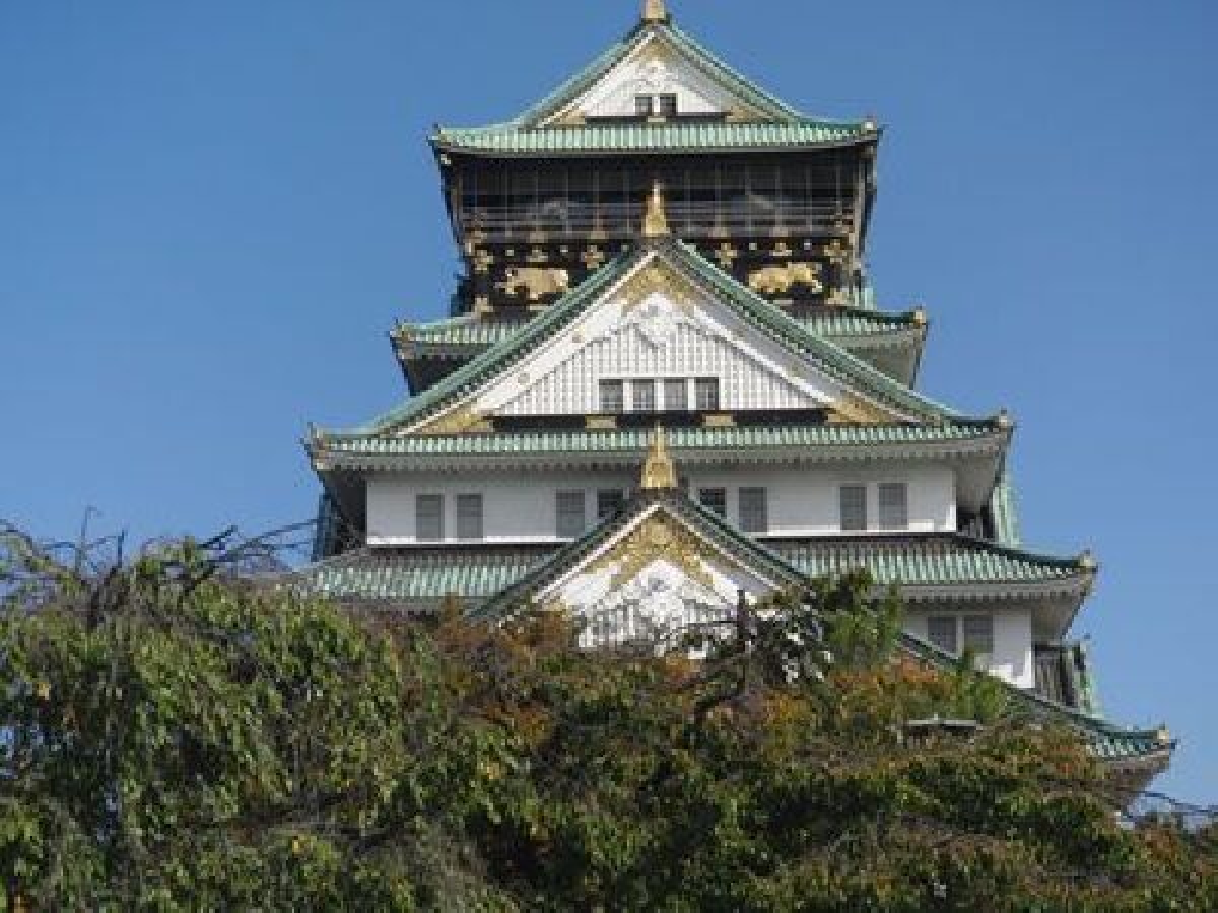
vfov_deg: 14.2
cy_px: 456
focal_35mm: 104
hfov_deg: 18.9
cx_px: 609
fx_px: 3659
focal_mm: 18.31
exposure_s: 1/250
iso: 100
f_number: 9.6
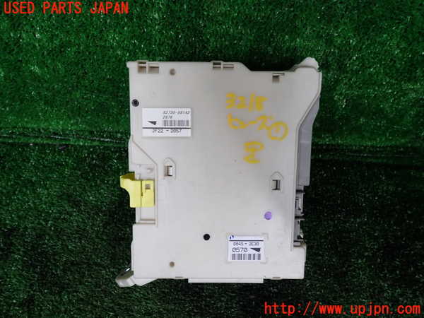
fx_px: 306
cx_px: 212
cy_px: 159
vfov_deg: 54.9
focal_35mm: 25
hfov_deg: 69.4
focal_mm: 4.5
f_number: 2.8
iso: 100
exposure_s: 1/160
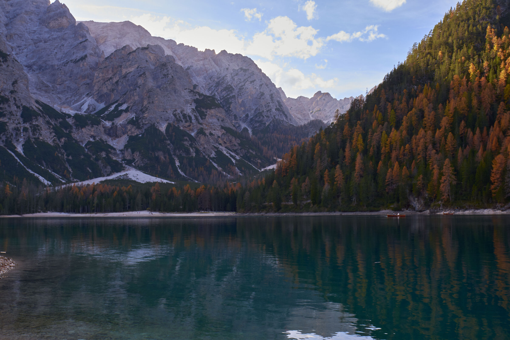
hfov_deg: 54.4
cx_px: 255
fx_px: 496
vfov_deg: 37.9
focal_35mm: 35
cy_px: 170
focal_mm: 23
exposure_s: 1/60
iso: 250
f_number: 9
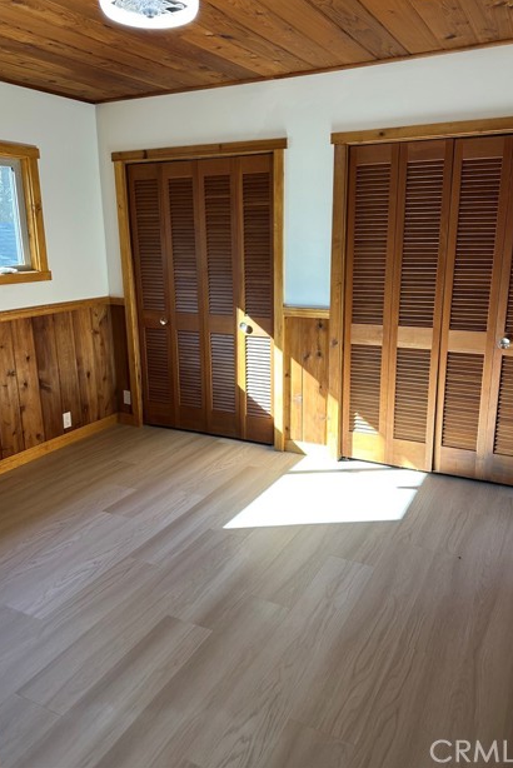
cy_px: 369
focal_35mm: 26
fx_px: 555
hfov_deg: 49.6
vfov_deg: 69.3
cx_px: 273
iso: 100
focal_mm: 6.86
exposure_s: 1/111
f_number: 1.78
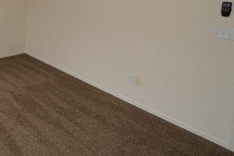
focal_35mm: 31
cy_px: 1
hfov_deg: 49.5
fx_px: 201
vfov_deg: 37.9
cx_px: 2
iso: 450
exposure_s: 1/60
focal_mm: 10
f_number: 3.5
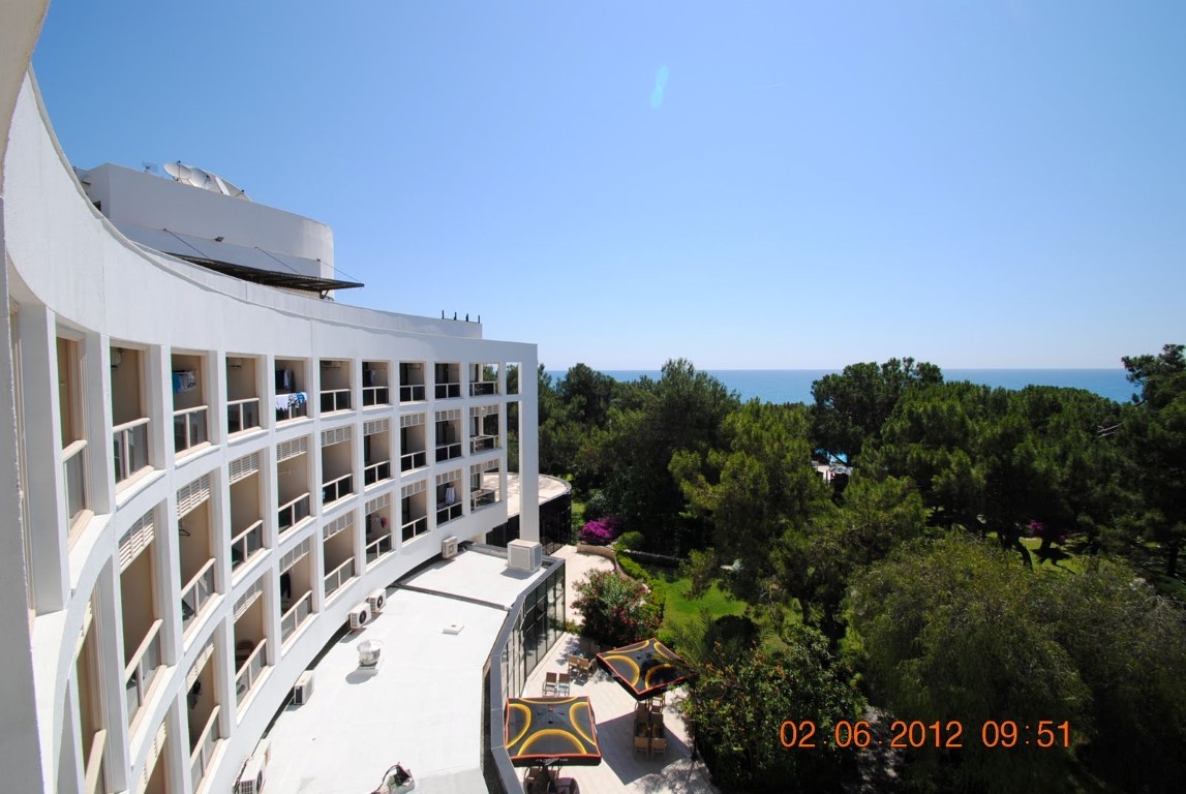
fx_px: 495
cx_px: 593
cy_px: 397
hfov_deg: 100.3
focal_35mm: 15
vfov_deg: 77.5
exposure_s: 1/250
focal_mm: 10
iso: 100
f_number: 8
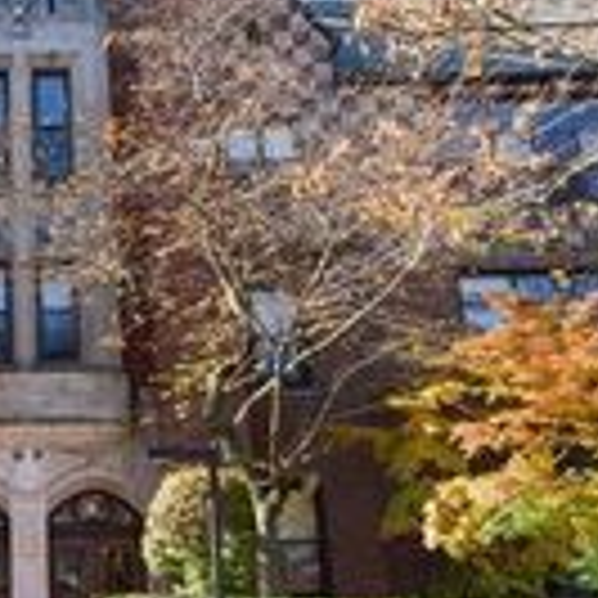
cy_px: 315
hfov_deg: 31.3
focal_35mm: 51
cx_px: 22
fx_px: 997
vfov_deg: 33.4
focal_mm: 16
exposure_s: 1/125
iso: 200
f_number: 10
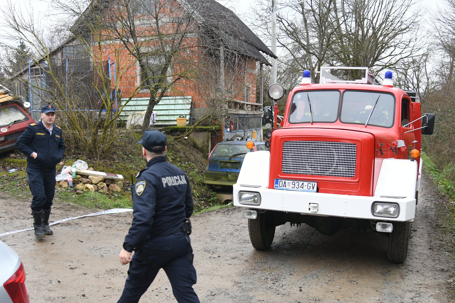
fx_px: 455
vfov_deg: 36.9
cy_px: 152
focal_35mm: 36
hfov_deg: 53.1
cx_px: 228
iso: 500
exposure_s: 1/250
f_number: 4
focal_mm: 24
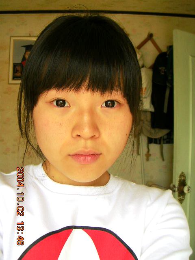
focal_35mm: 38
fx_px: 285
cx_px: 98
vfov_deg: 49.0
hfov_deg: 37.7
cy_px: 130
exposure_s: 1/39.7
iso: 50
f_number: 2.8
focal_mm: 5.8
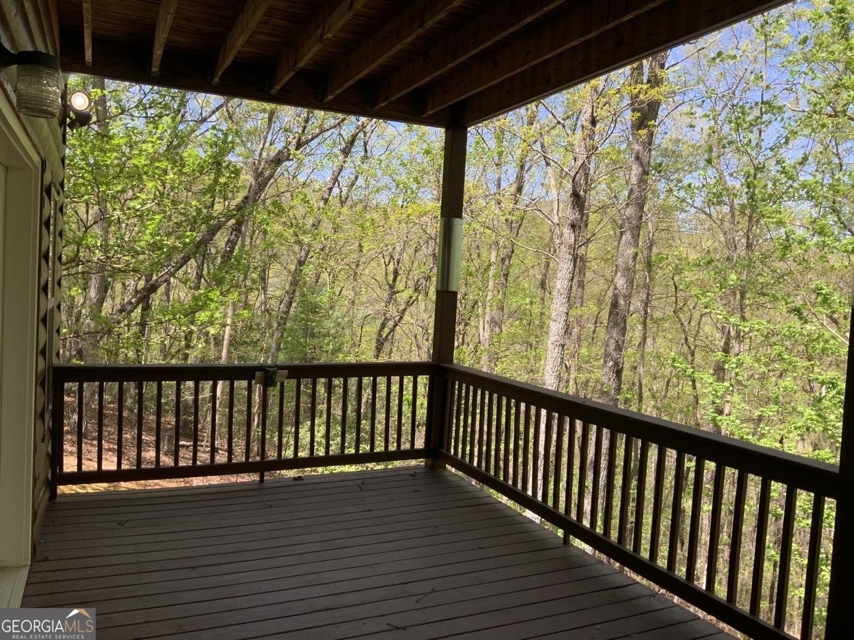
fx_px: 715
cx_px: 427
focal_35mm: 29
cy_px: 320
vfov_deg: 48.2
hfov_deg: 61.7
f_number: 1.8
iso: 16
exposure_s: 1/446
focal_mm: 3
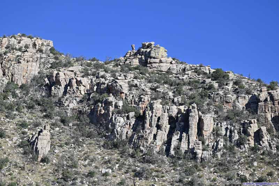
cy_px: 93
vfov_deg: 13.3
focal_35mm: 103
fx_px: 798
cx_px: 140
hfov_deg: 19.8
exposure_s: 1/1250
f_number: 5
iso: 100
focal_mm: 103
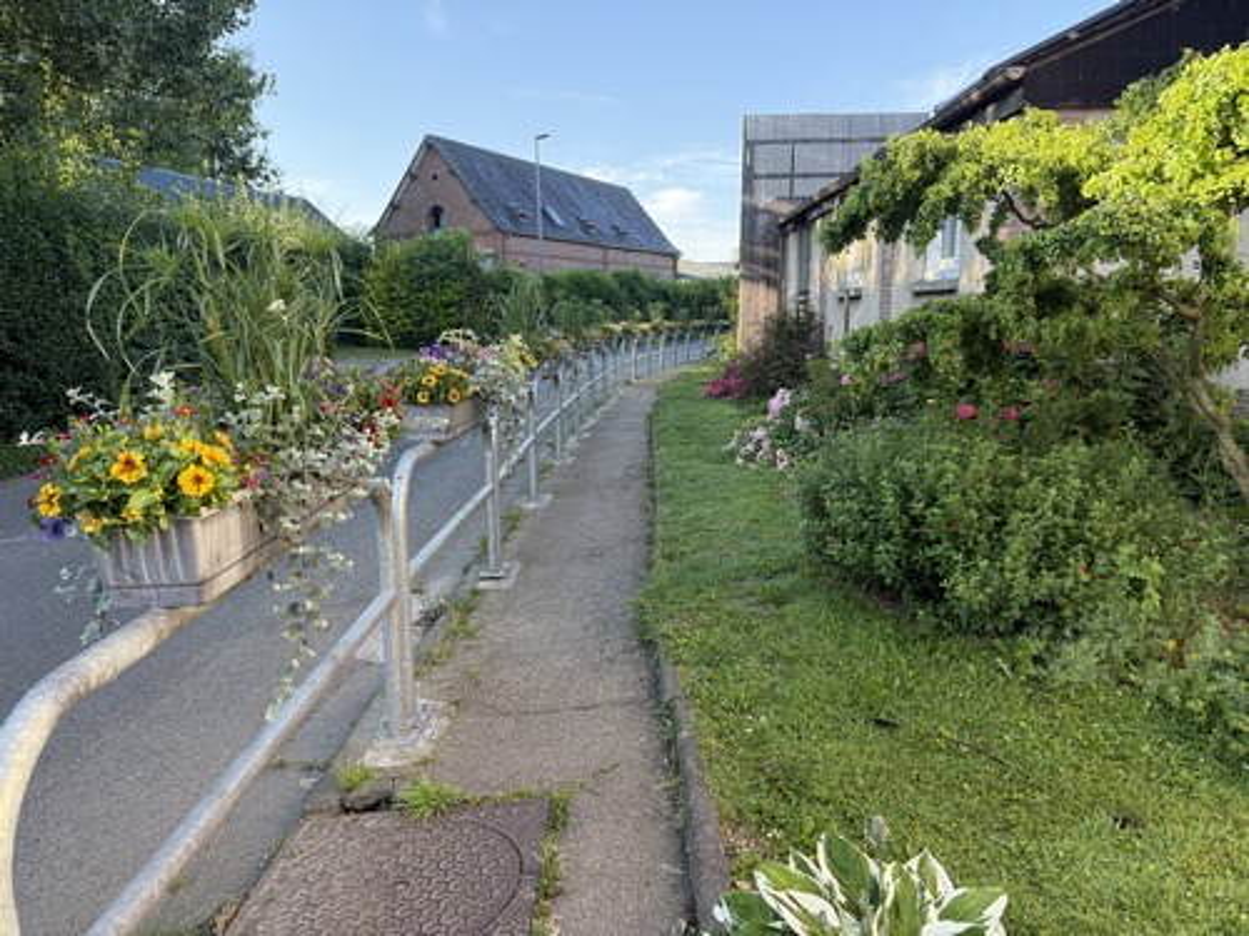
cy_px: 468
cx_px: 624
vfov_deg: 56.8
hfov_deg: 71.6
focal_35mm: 24
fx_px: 866
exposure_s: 1/535
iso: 100
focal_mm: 6.76
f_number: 1.78
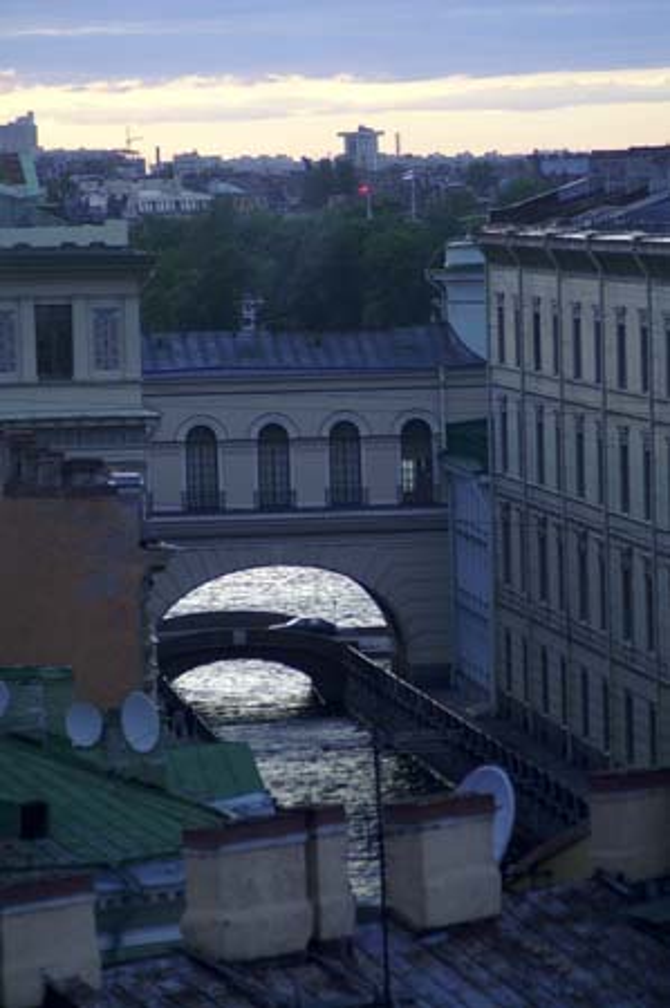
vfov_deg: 9.2
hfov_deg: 6.1
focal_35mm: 225
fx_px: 6295
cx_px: 335
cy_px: 504
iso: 400
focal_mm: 150
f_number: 4.5
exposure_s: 1/45
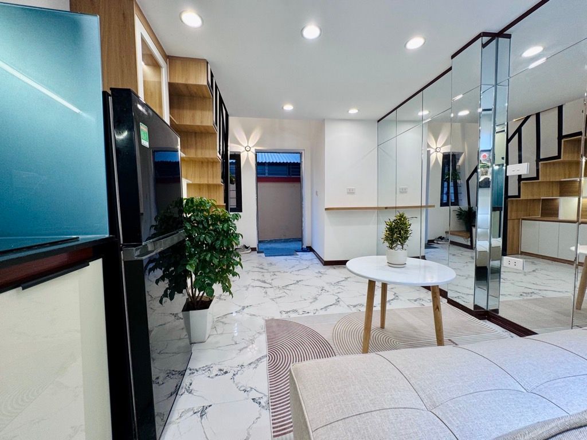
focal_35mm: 14
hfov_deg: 102.1
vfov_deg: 85.7
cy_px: 220
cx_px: 294
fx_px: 237
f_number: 2.2
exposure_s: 1/100
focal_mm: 2.22
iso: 125
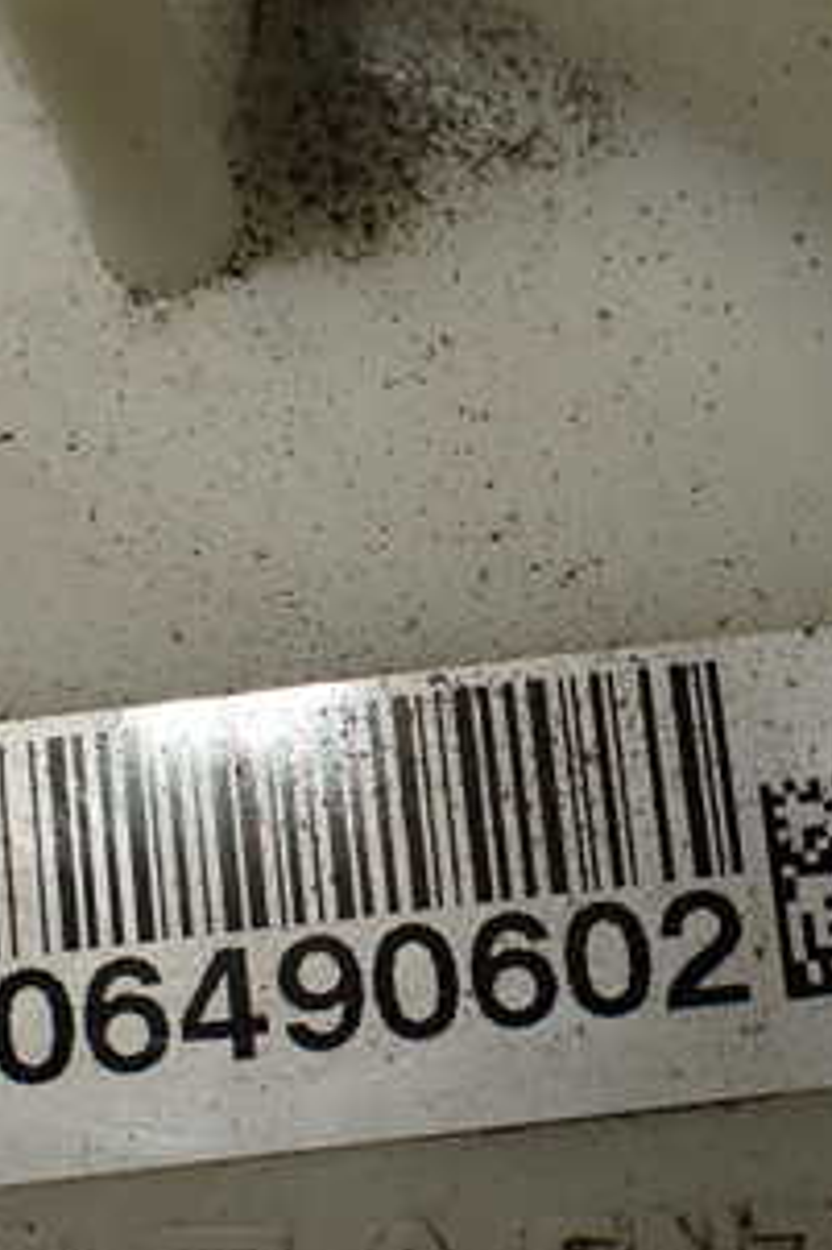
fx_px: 2152
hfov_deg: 21.8
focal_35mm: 62
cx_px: 542
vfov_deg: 32.2
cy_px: 791
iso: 100
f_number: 3.2
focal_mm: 5.4
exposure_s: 1/200
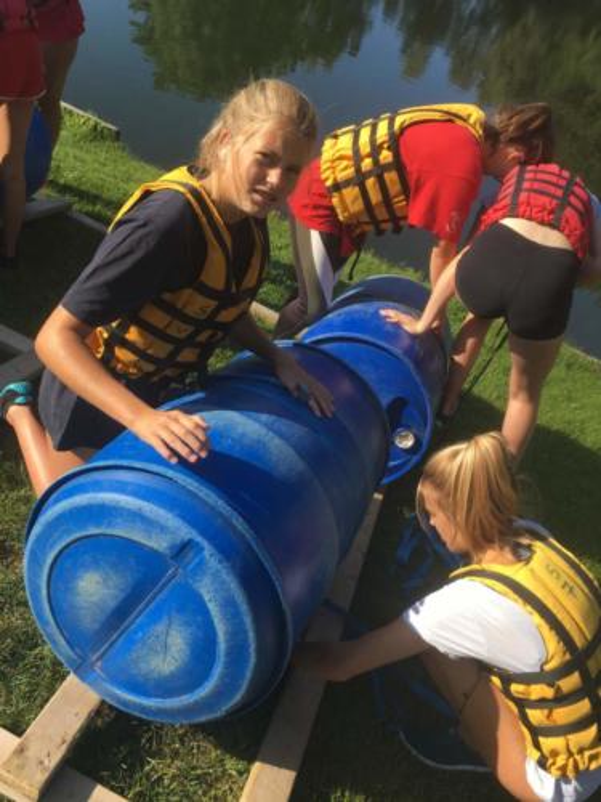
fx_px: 671
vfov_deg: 61.7
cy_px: 401
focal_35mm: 29
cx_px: 300
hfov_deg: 48.2
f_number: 2.2
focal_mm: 4.15
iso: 25
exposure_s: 1/855
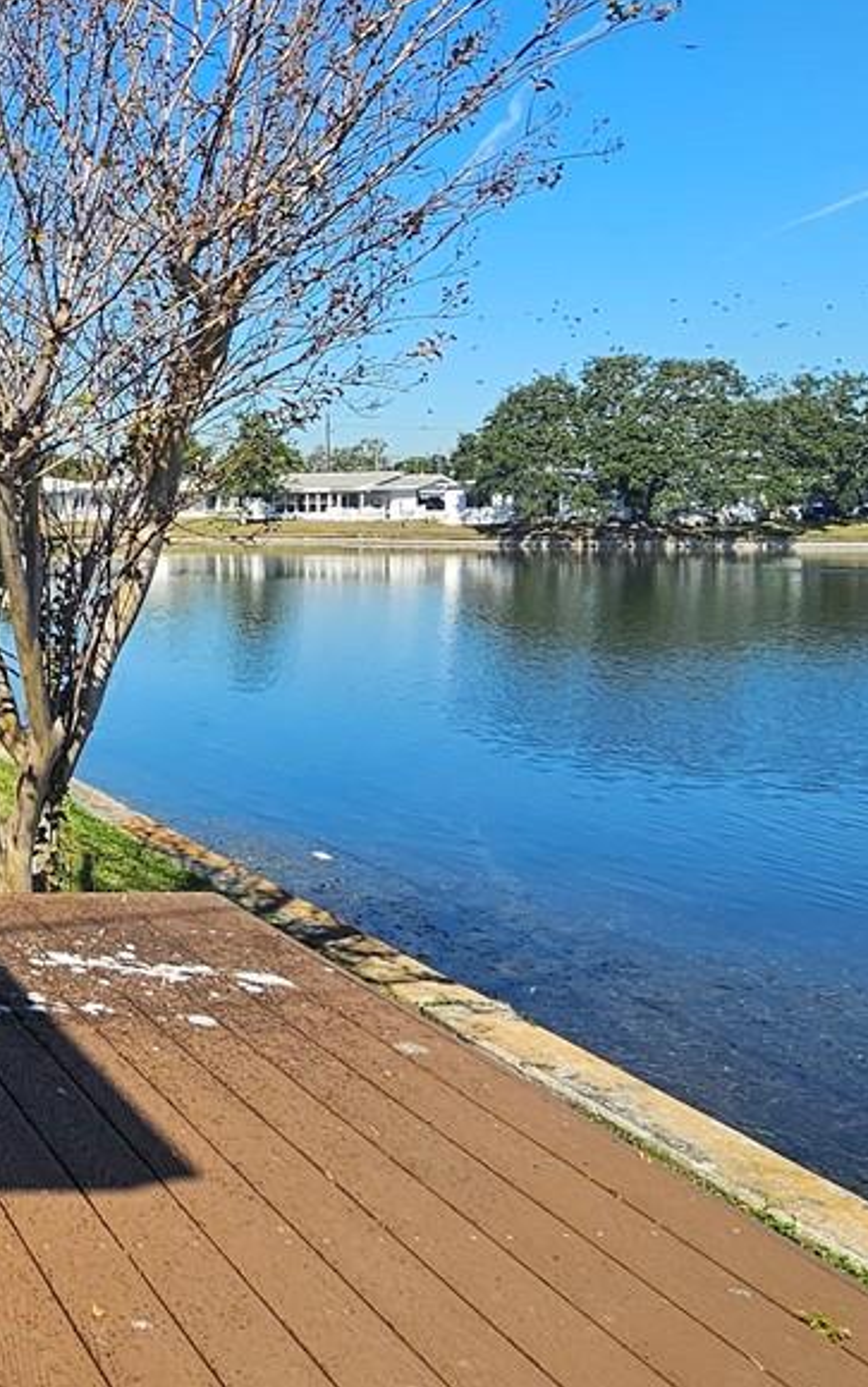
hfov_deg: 26.1
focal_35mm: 38
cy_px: 528
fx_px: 1437
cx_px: -385
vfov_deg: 51.0
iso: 50
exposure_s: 1/1756
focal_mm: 2.2
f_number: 2.2
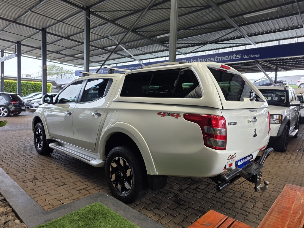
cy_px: 114
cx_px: 152
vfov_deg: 58.9
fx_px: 202
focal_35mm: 23
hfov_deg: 73.9
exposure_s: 1/180
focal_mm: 6.25
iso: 64
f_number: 1.7
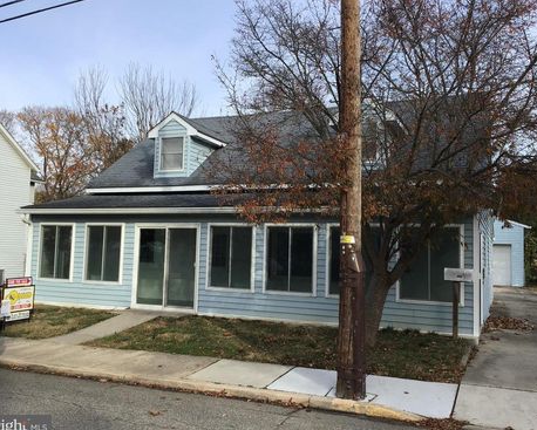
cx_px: 273
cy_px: 219
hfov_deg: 54.2
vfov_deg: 44.6
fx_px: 525
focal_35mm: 33
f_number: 2.4
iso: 25
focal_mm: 3.3
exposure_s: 1/595
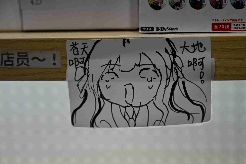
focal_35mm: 85
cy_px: 87
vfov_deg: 16.1
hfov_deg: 23.9
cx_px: 145
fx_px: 581
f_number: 4
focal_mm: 70
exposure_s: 1/250
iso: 560
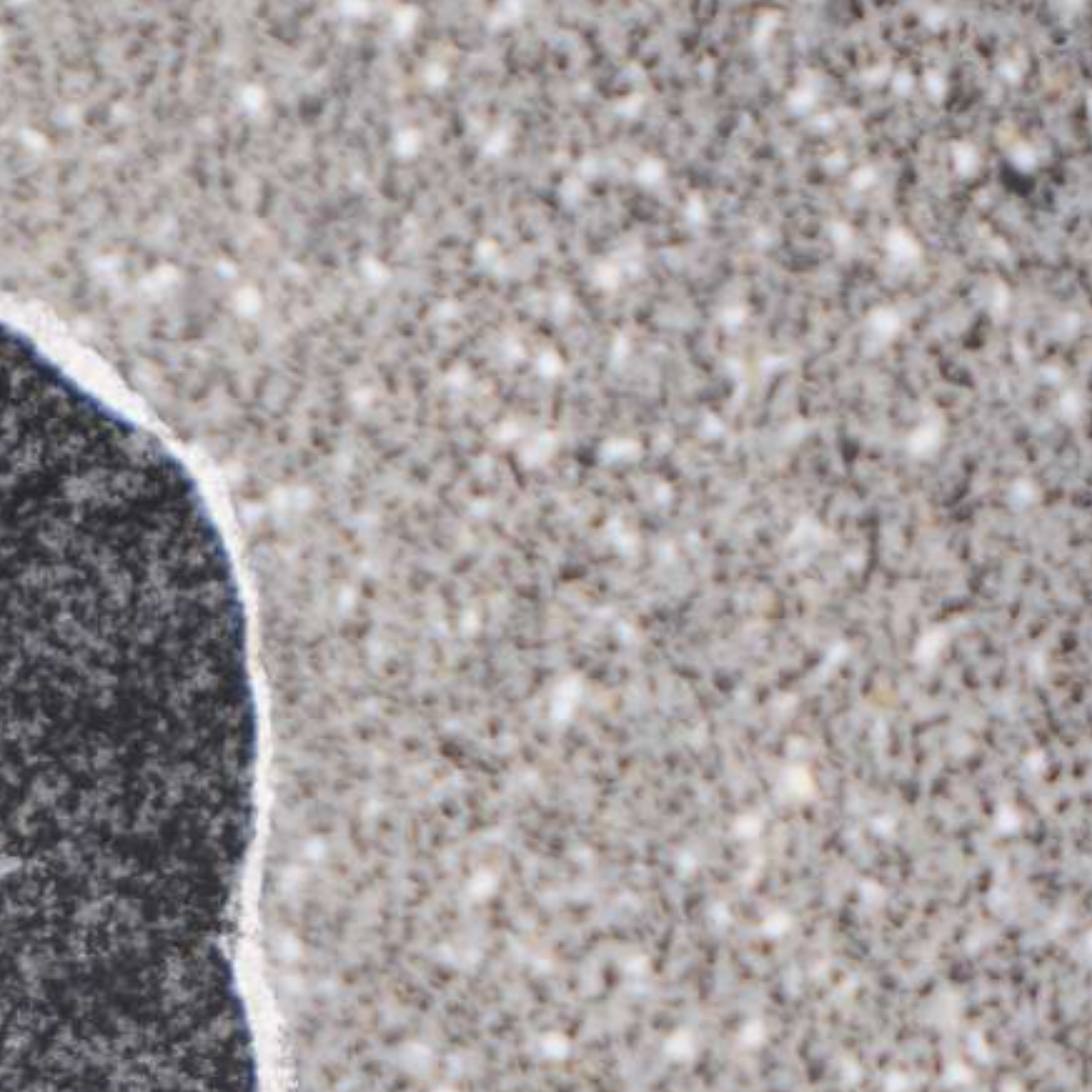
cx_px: -1505
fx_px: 26803
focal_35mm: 751
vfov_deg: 2.3
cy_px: 1620
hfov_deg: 2.3
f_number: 7.1
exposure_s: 1/250
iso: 500
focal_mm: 120
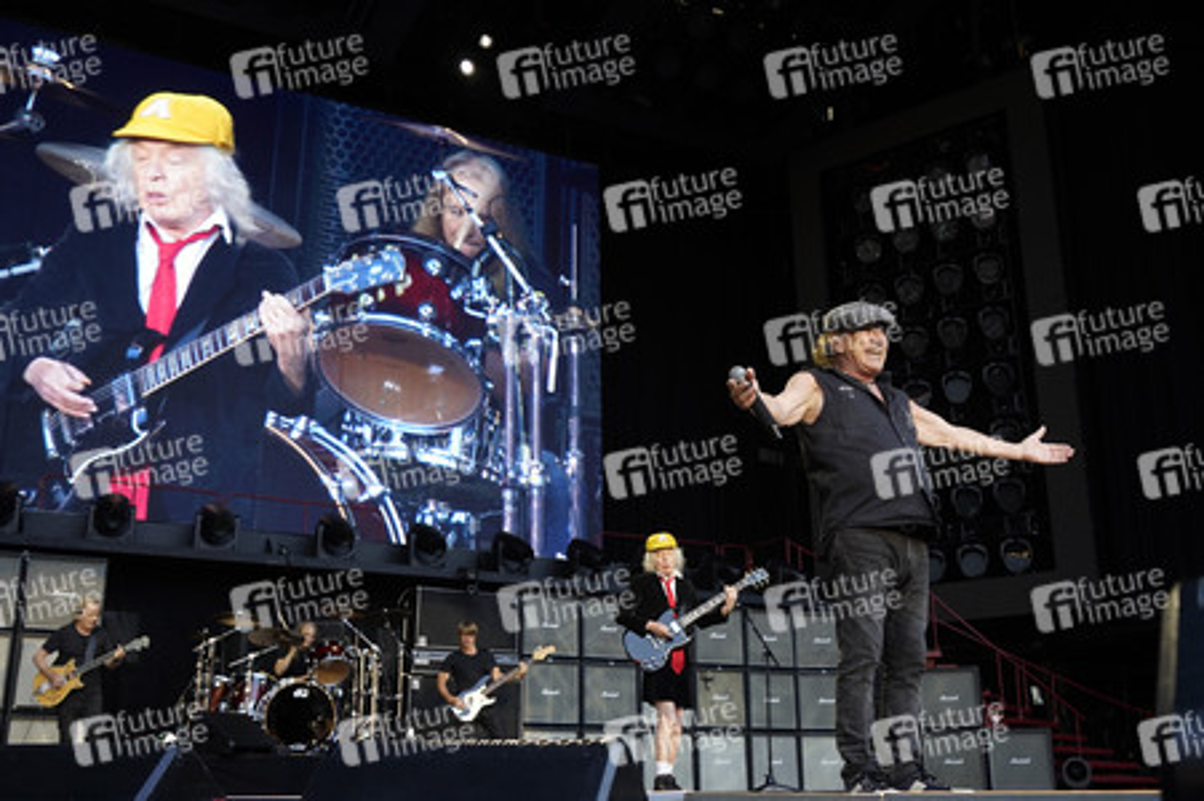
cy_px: 400
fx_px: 1237
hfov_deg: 51.9
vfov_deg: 35.9
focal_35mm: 37
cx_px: 602
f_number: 5
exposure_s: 1/400
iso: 1600
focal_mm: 37
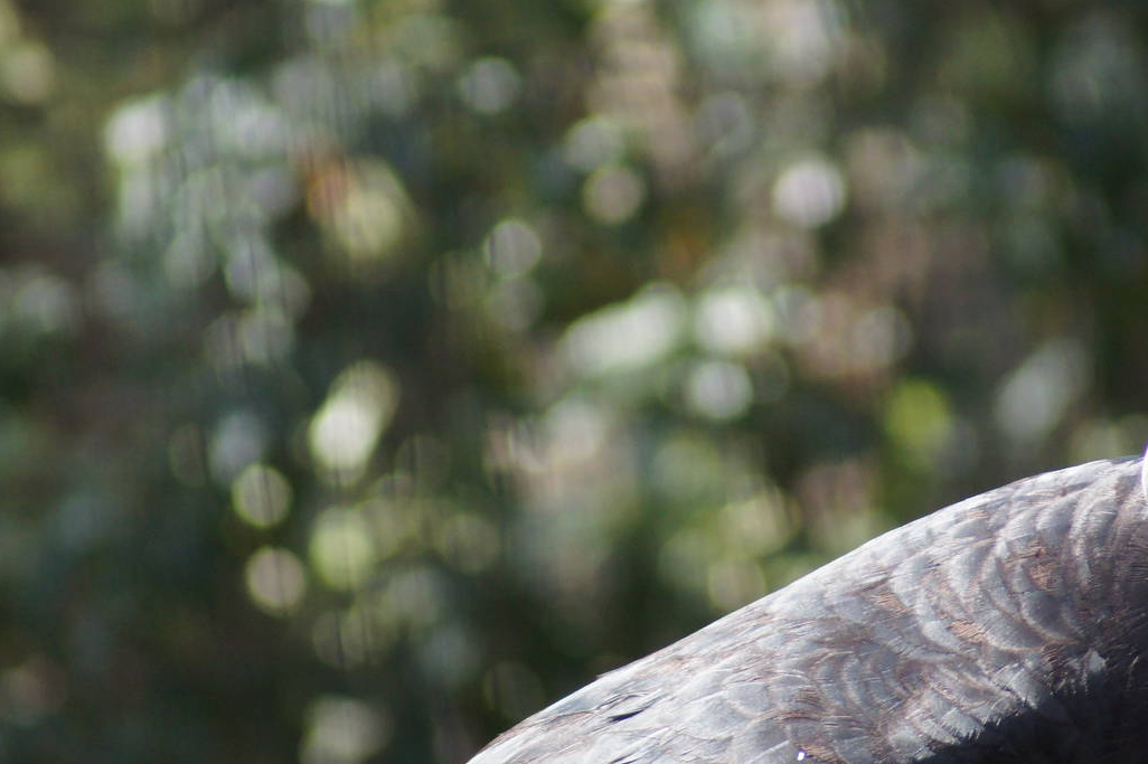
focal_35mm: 702
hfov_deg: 2.9
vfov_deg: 2.0
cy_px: 534
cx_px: 835
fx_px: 22374
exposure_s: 1/500
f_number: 5.6
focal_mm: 300
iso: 800
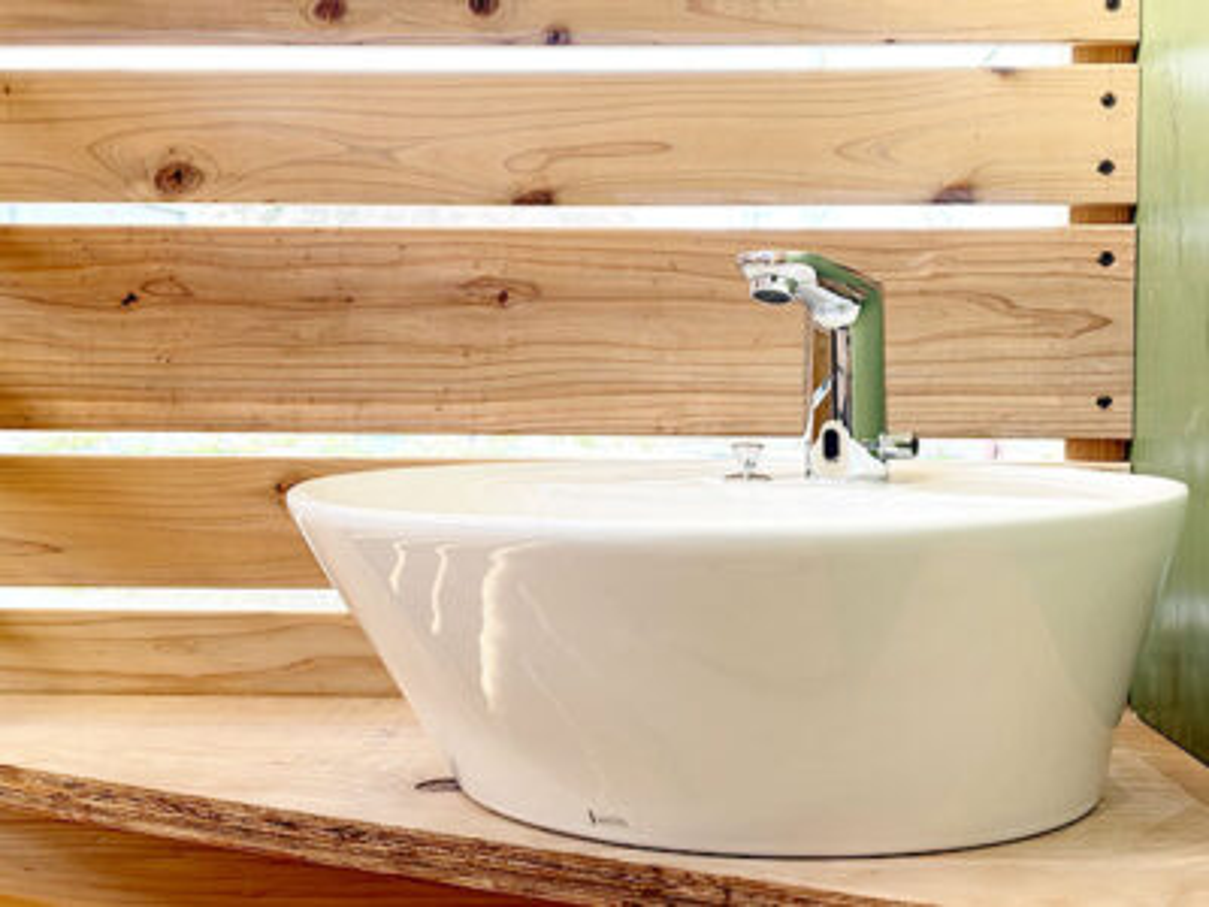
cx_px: 604
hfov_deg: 36.8
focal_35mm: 52
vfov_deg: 28.0
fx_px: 1816
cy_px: 454
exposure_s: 1/97
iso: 50
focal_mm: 5.96
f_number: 1.6
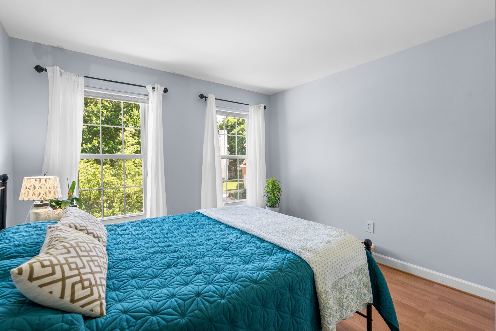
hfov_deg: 96.7
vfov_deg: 73.8
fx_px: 221
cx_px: 248
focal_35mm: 16
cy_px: 166
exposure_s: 1/10
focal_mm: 16
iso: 250
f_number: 8
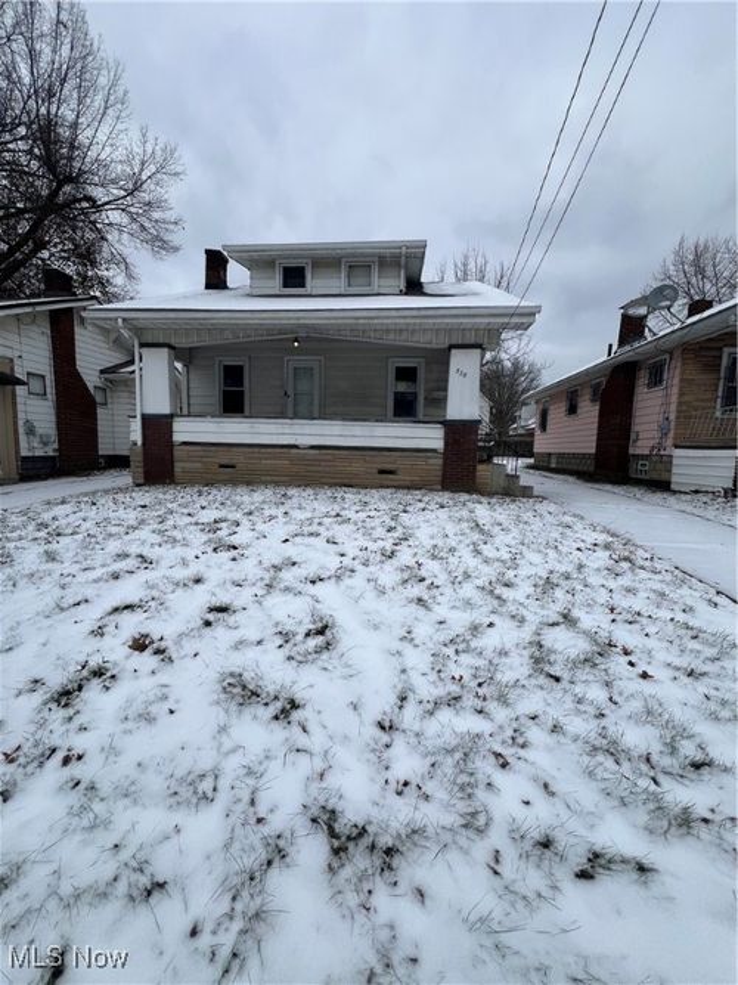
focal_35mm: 13
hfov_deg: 89.9
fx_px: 370
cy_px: 492
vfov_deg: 106.2
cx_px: 369
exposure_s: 1/1130
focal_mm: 1.57
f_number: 1.8
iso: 32
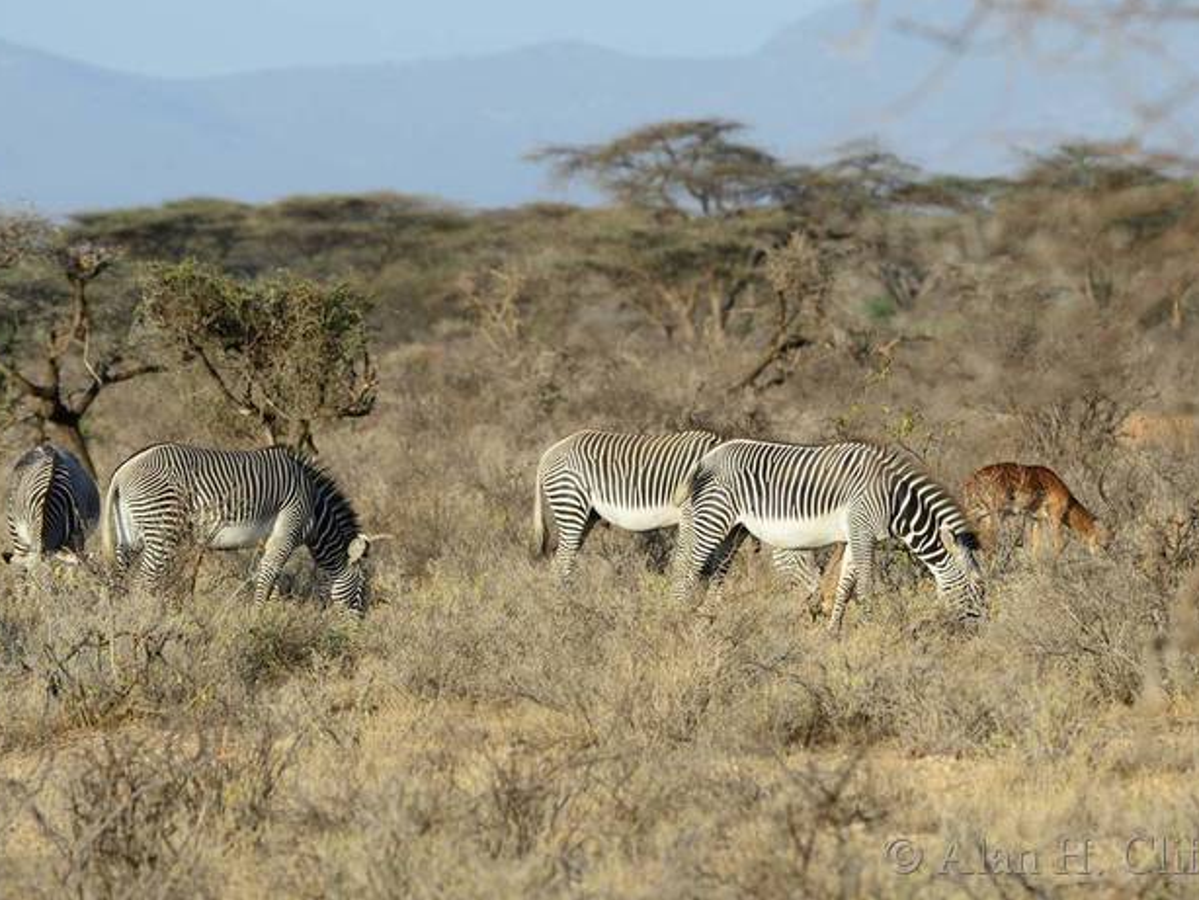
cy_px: 450
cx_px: 658
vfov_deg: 3.2
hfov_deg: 4.3
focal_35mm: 459
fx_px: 15905
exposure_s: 1/500
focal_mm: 280
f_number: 6.3
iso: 200
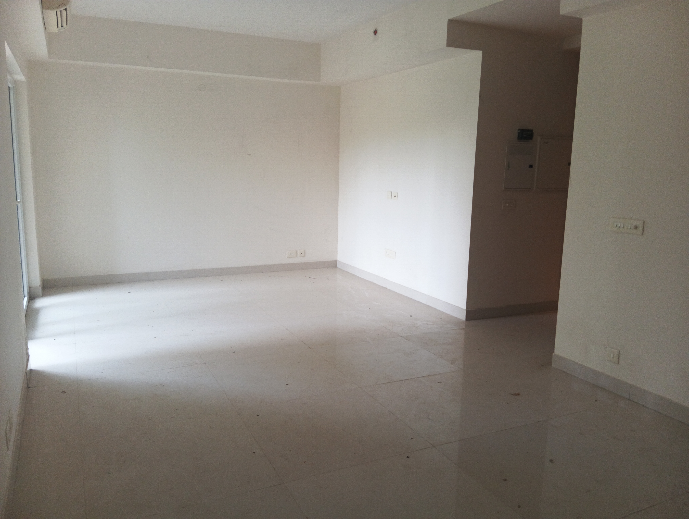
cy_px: 260
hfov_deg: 63.4
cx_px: 344
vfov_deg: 49.9
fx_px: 558
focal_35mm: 28
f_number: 1.8
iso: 214
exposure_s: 1/50
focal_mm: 4.22
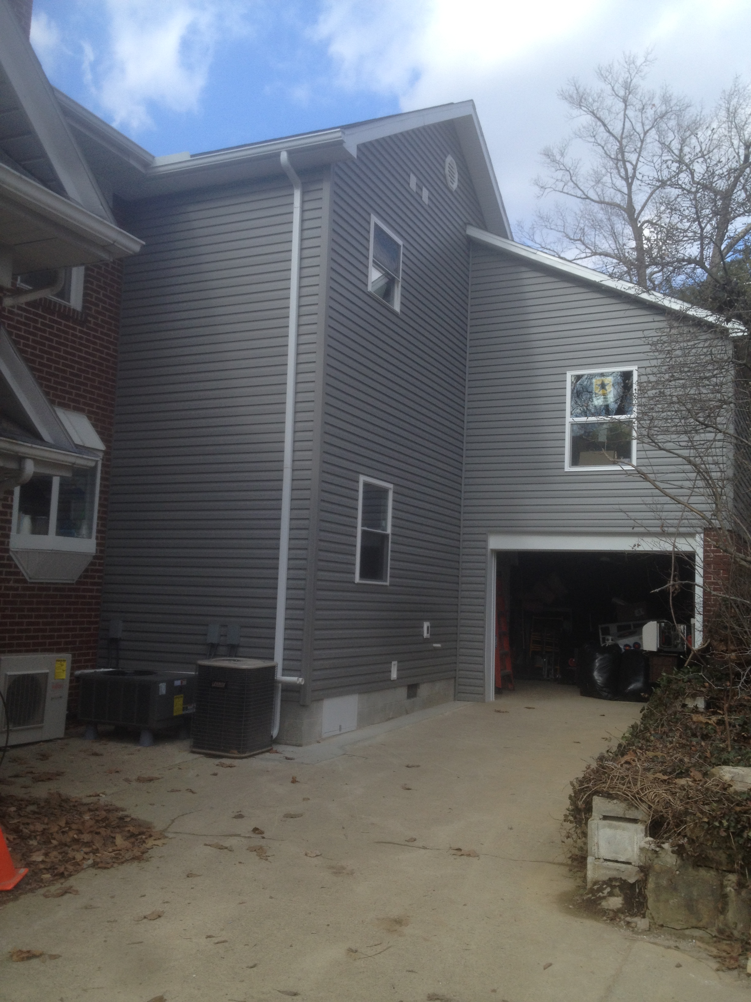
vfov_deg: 52.6
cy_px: 501
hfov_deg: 40.7
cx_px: 376
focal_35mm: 35
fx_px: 1012
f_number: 2.4
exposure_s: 1/746
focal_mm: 4.28
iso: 50
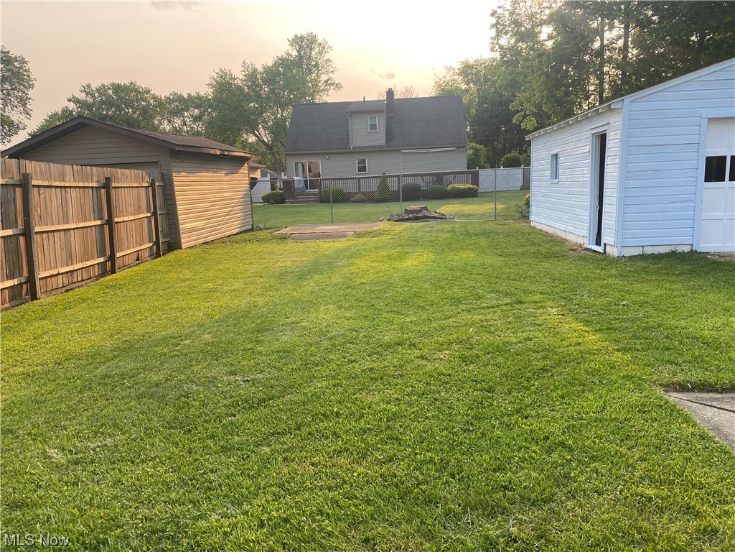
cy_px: 276
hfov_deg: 67.3
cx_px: 368
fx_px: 552
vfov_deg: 53.1
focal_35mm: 26
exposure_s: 1/573
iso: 32
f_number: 1.8
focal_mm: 4.25
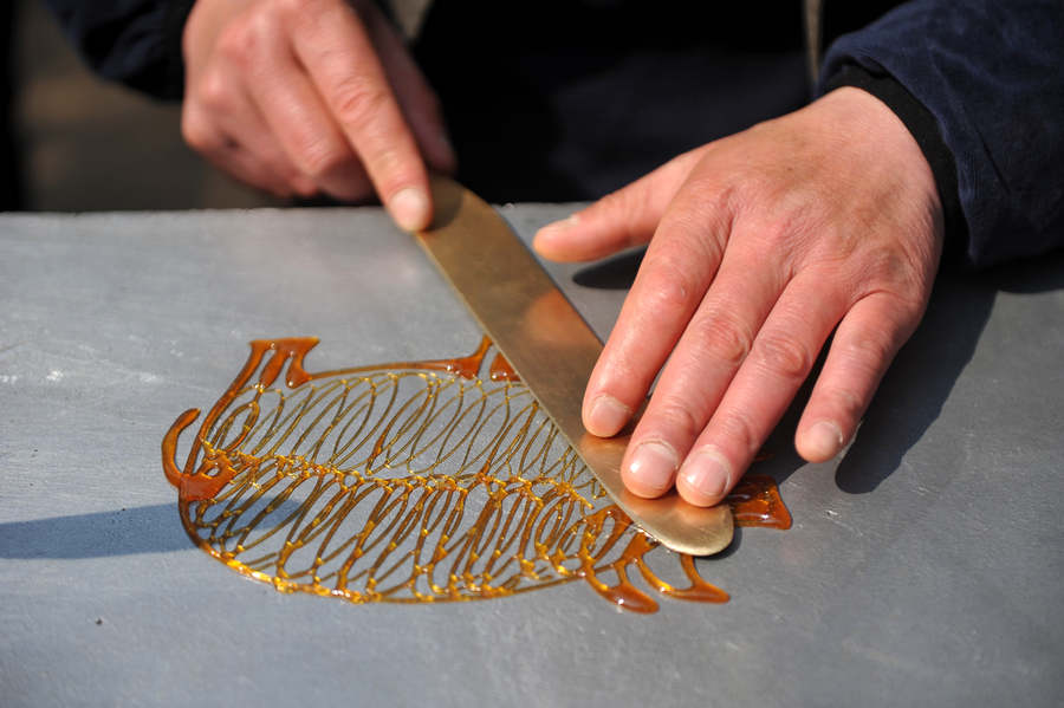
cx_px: 532
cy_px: 354
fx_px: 2068
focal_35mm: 70
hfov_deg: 28.9
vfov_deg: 19.4
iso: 200
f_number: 2.8
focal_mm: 70
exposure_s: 1/2500
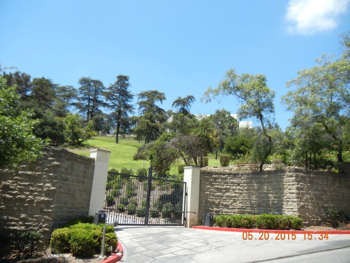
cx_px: 175
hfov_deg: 60.0
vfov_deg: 46.8
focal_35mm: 30
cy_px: 132
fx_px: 303
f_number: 3.5
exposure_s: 1/797
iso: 160
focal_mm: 5.4
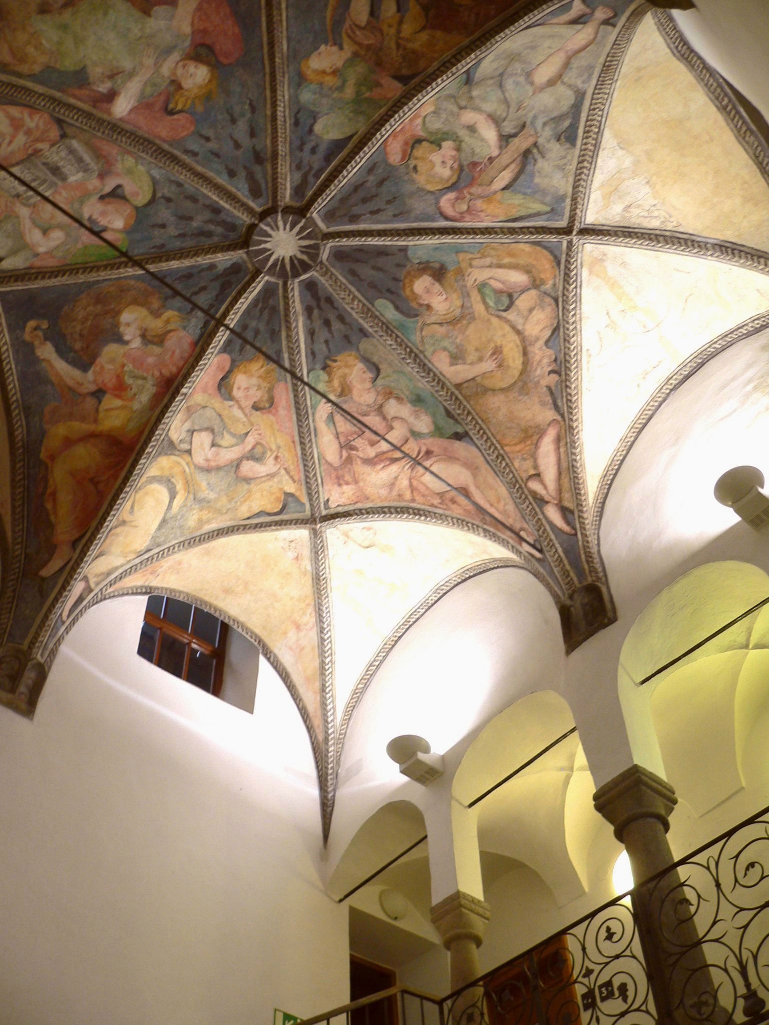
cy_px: 512
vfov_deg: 51.4
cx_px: 384
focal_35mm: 36
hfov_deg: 39.7
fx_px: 1066
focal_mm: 6
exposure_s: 1/20
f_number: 2.8
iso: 100
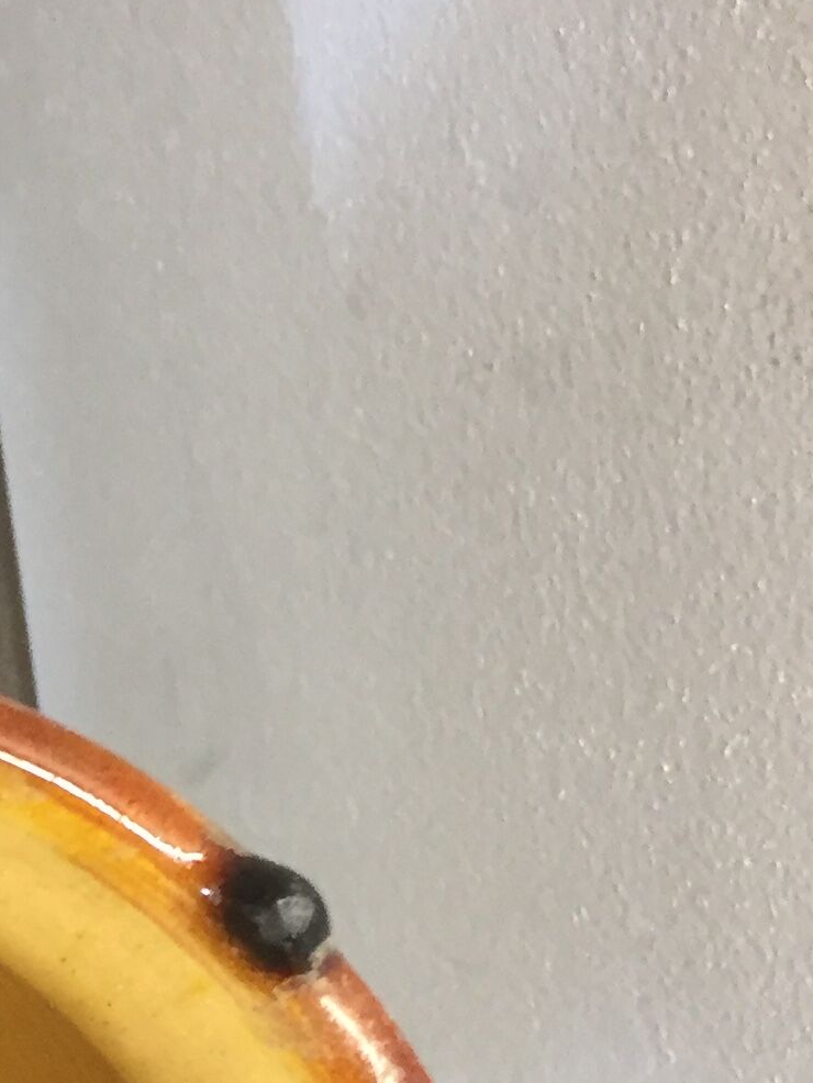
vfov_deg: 18.8
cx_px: -450
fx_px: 3005
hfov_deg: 14.3
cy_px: 1450
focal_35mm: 96
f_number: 2.2
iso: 160
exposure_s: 1/33
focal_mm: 4.15
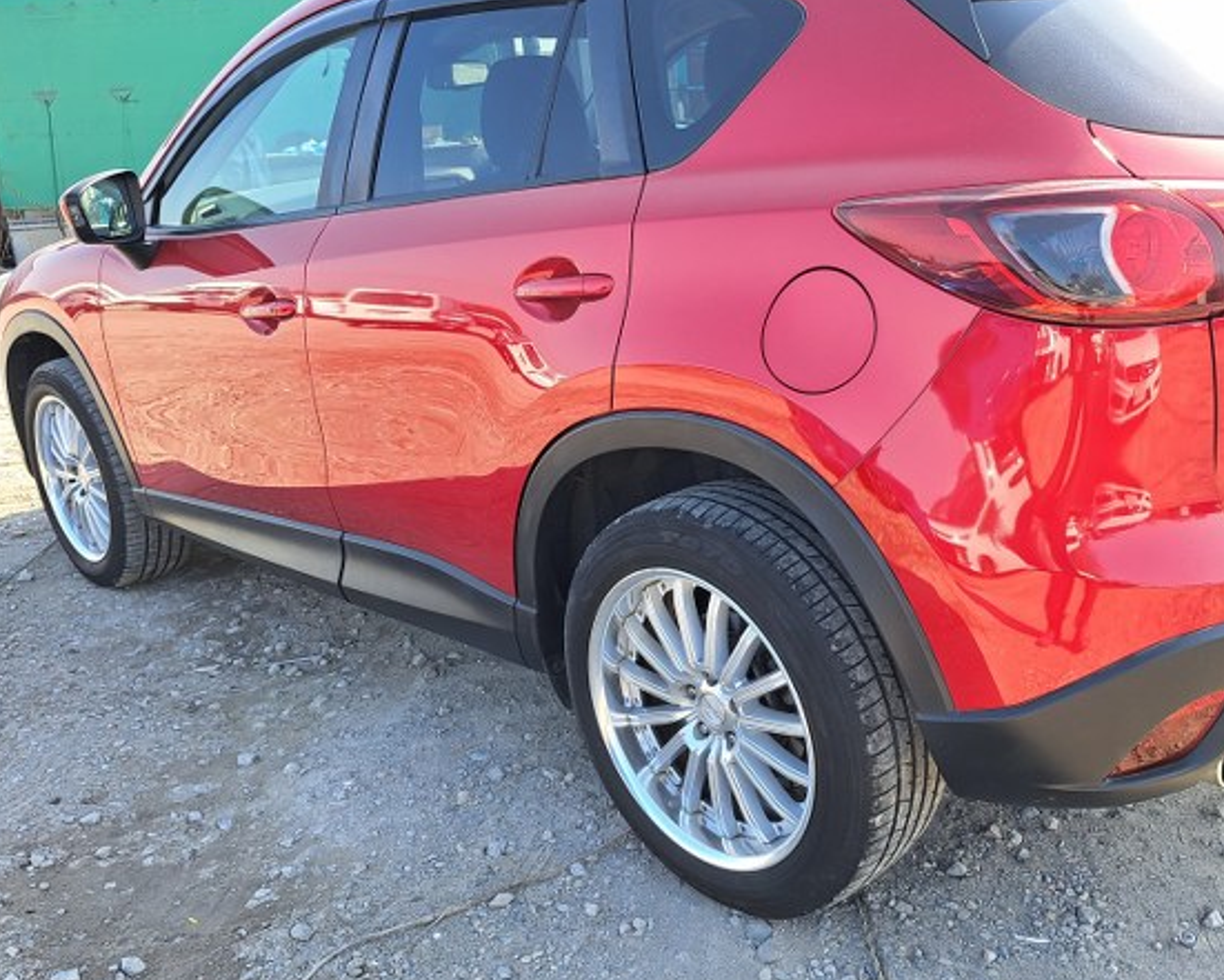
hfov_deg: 52.5
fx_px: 1232
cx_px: 735
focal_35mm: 34
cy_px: 464
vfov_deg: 43.4
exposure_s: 1/1658
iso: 50
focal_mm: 5.23
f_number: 1.8
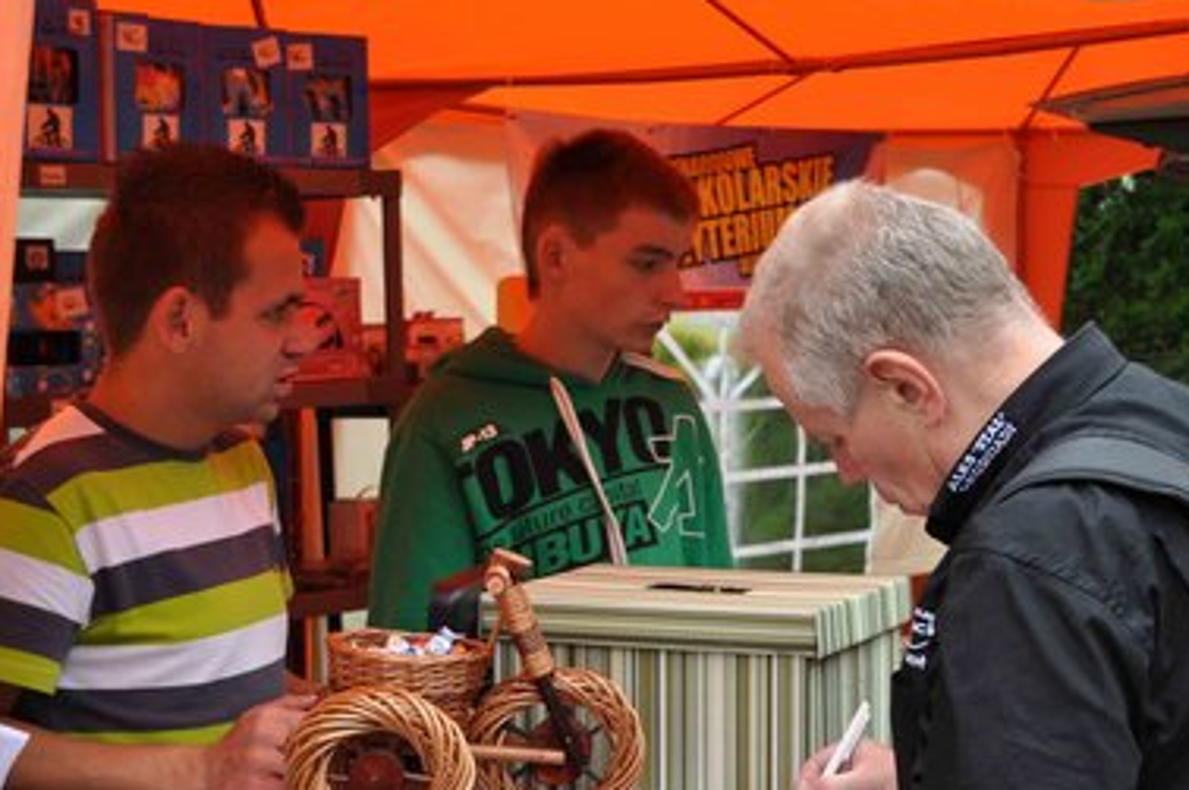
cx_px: 667
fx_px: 2469
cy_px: 579
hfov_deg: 27.1
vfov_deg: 18.1
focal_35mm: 75
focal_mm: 29
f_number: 5.6
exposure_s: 1/125
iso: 220
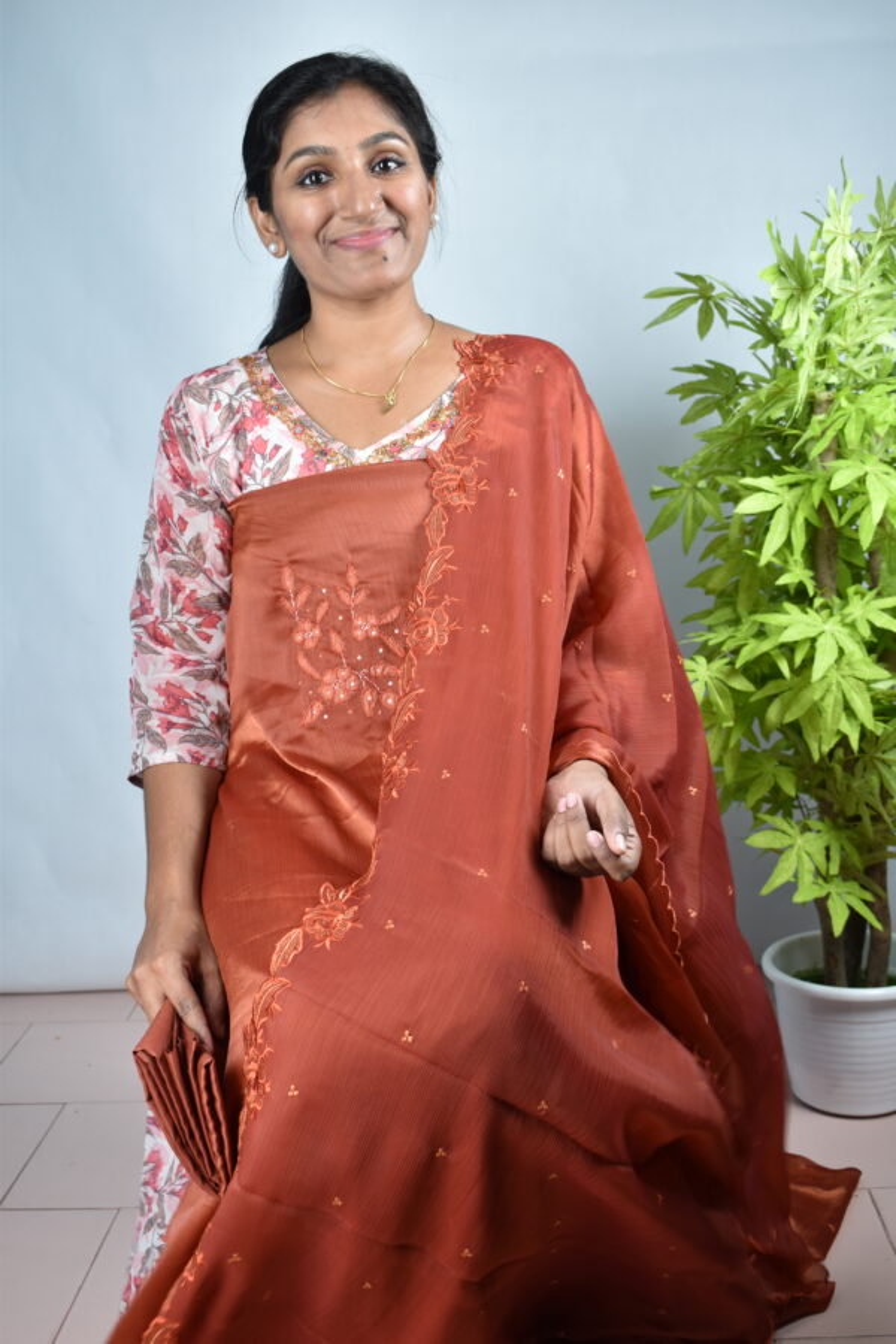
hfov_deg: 31.9
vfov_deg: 46.4
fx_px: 1568
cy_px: 672
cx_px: 448
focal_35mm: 42
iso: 200
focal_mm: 28
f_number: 5.6
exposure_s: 1/30
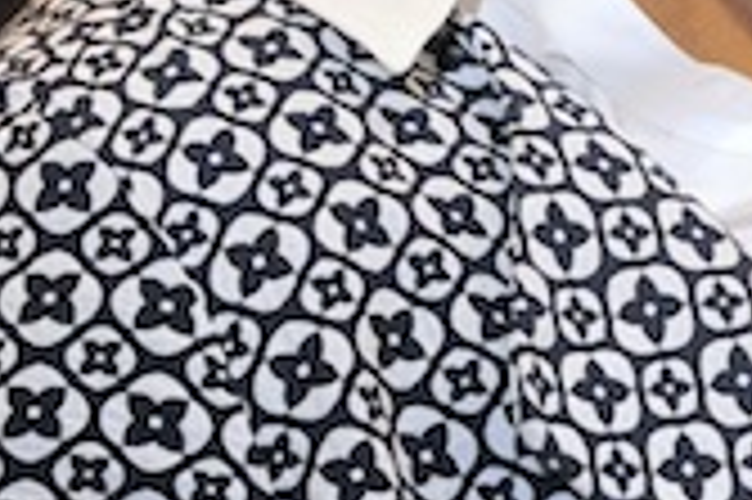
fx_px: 6010
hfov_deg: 7.0
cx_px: 1180
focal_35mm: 288
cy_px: -119
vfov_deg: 4.7
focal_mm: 60
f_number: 5
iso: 6400
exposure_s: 1/250
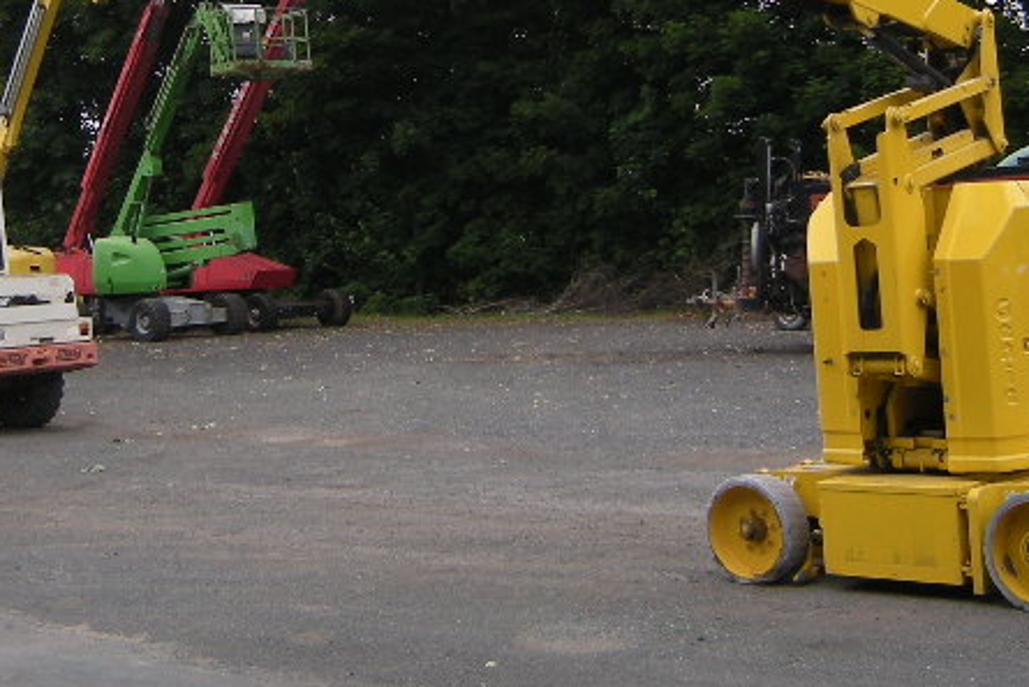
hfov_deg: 29.9
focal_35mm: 67
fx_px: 1916
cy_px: 65
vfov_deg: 19.9
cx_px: 361
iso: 64
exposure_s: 1/145
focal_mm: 4.7
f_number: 5.6
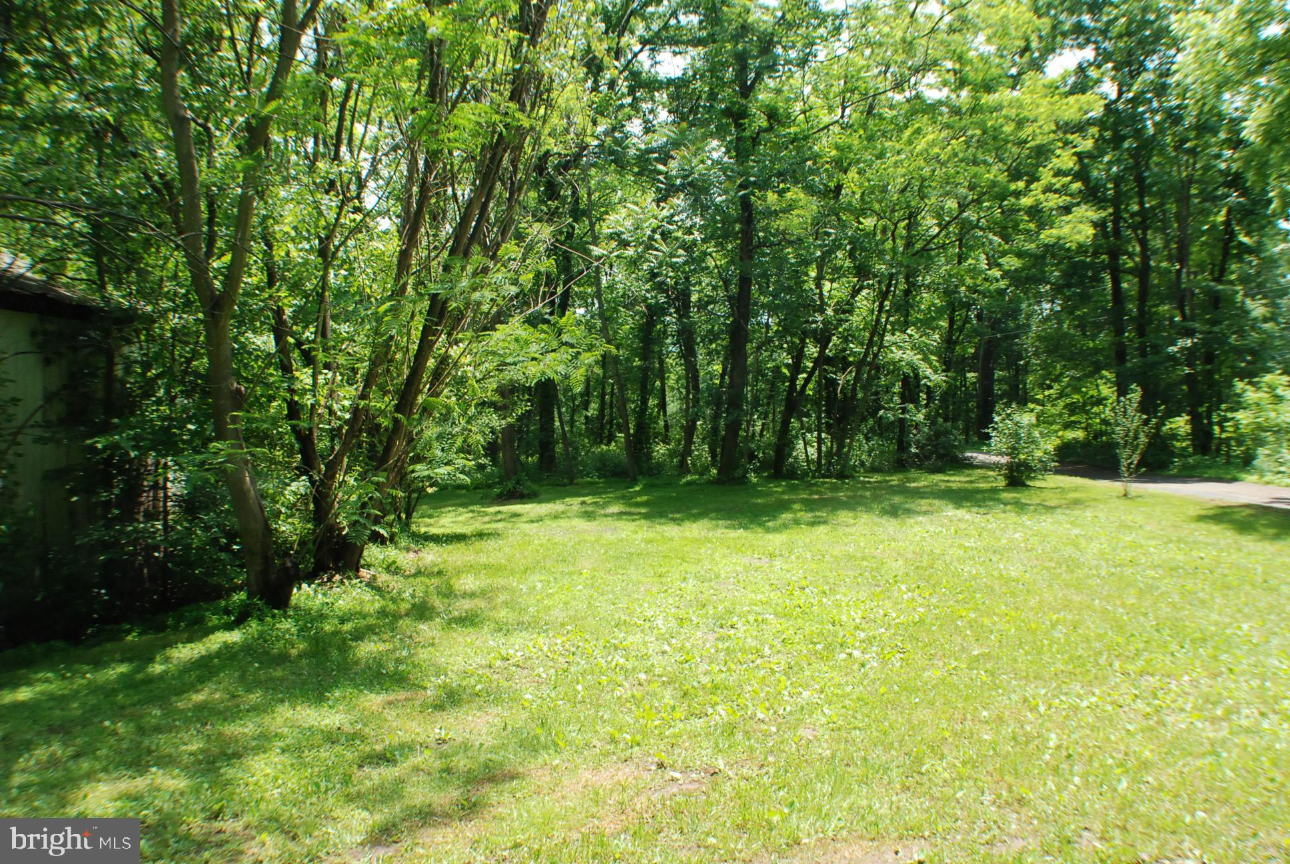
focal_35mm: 39
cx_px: 645
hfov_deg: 49.5
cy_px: 432
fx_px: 1399
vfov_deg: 34.3
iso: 1000
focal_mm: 26
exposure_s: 1/400
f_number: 10
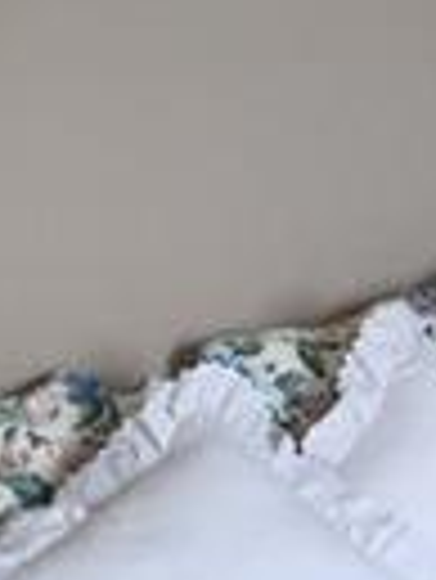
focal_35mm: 172
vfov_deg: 11.5
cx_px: 890
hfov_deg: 8.2
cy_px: 279
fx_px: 2884
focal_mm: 4.15
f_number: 2.2
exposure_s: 1/30
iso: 64
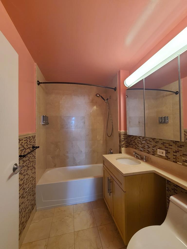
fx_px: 94
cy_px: 124
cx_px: 94
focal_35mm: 13
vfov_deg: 106.2
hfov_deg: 89.9
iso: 250
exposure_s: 1/59
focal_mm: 2.2
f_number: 2.2
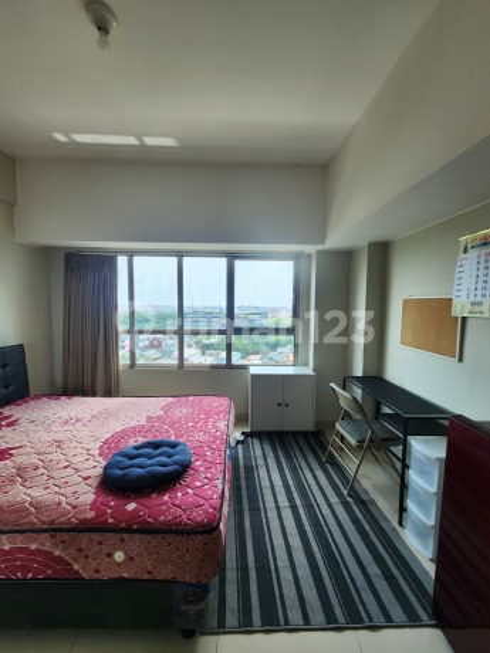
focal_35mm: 13
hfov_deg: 89.9
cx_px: 245
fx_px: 245
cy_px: 326
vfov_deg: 106.2
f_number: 2.2
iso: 50
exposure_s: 1/105
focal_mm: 2.2
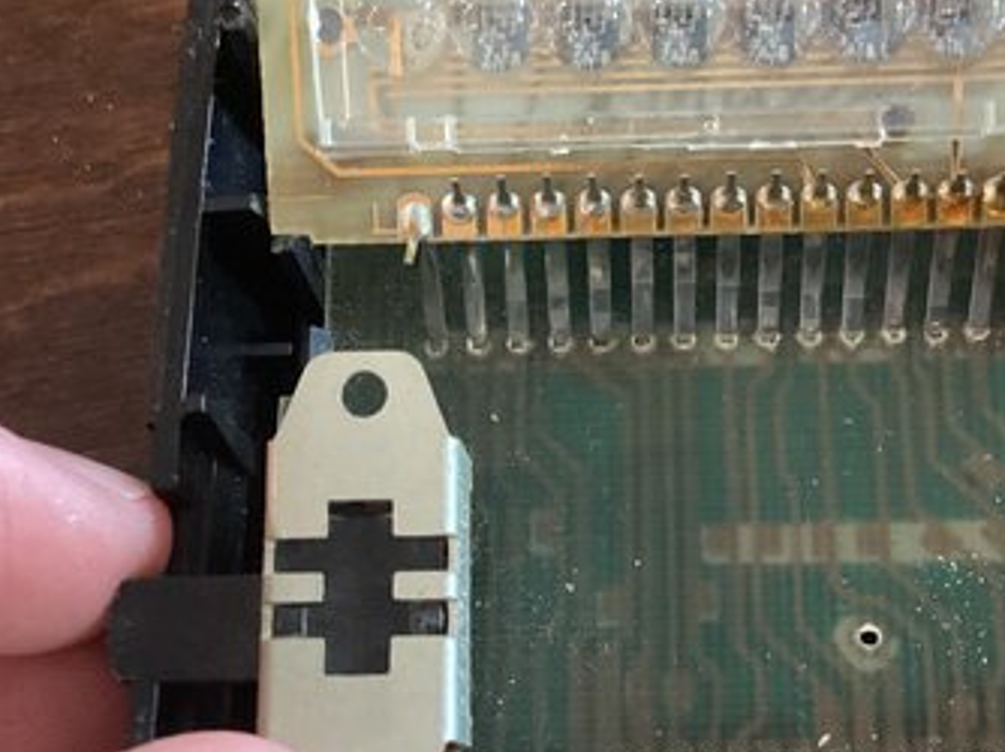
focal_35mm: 55
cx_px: 626
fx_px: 1596
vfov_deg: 26.5
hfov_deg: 34.8
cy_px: 397
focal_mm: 3.3
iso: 500
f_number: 2.4
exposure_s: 1/30
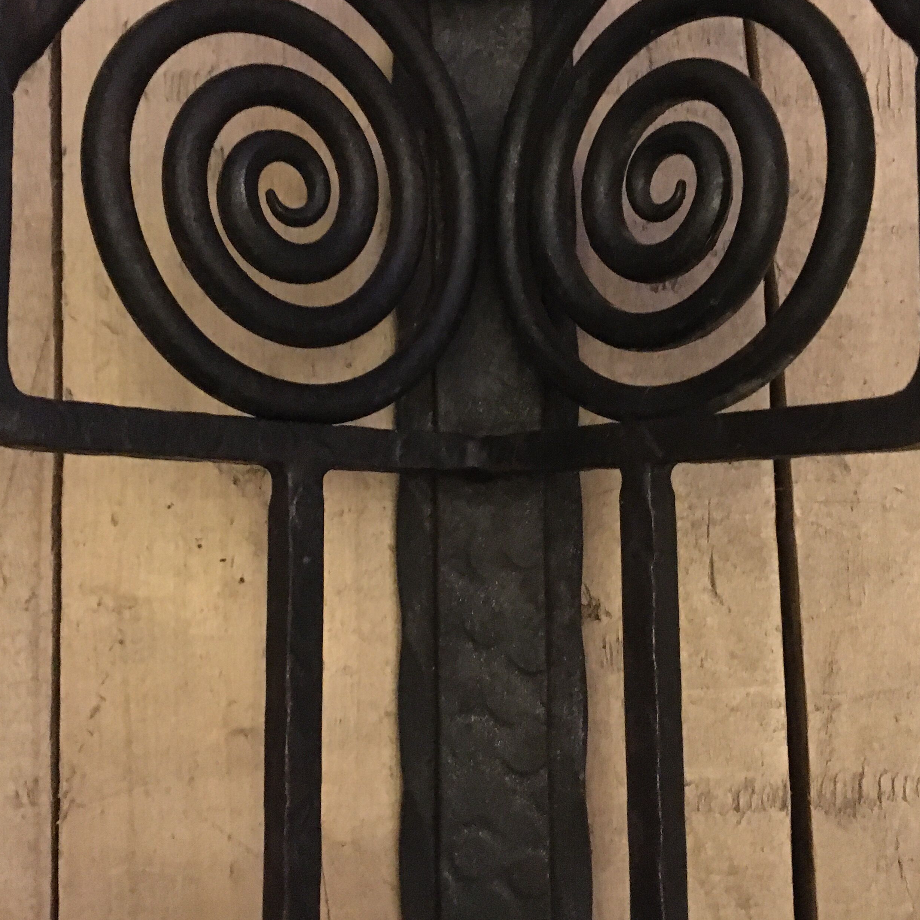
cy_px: 446
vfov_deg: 40.0
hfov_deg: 40.0
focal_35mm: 42
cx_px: 485
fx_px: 1263
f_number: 2.2
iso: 800
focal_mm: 4.15
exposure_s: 1/17
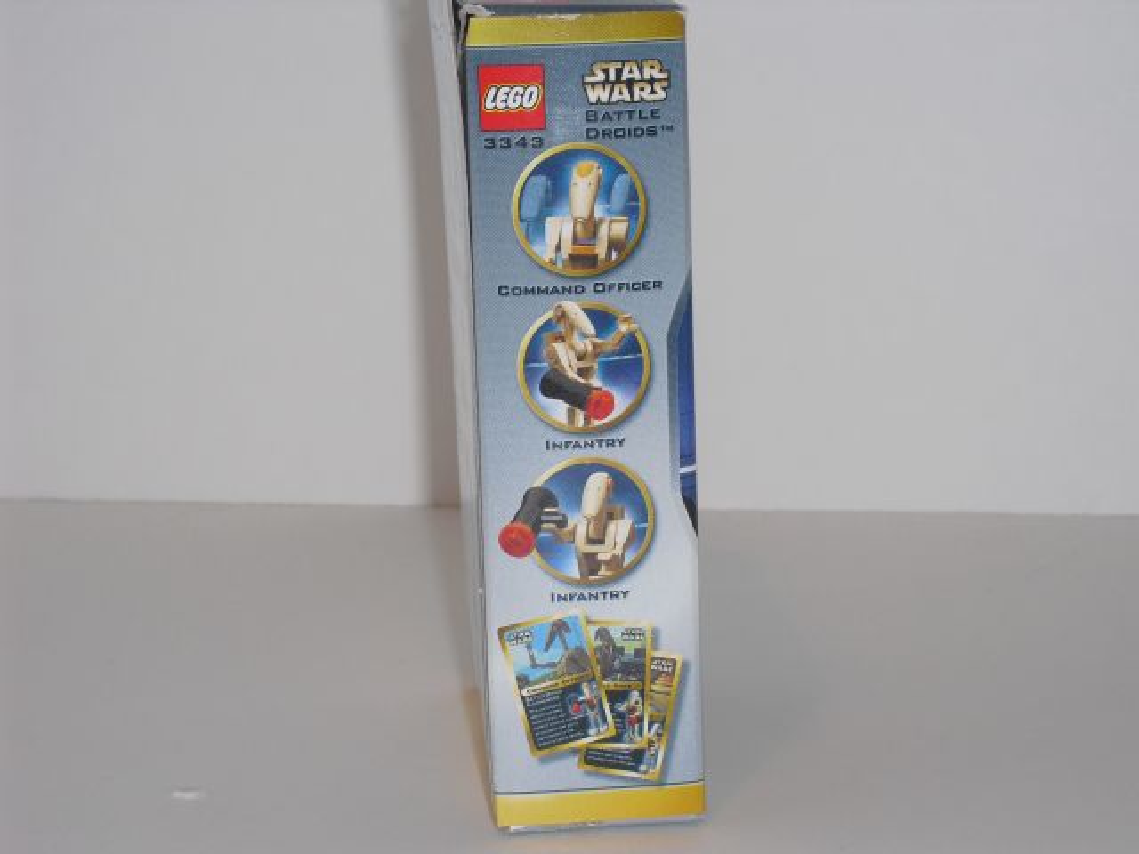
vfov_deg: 13.8
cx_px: 570
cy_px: 427
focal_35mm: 107
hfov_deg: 18.4
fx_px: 3521
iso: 100
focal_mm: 18.9
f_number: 5.6
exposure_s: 1/60
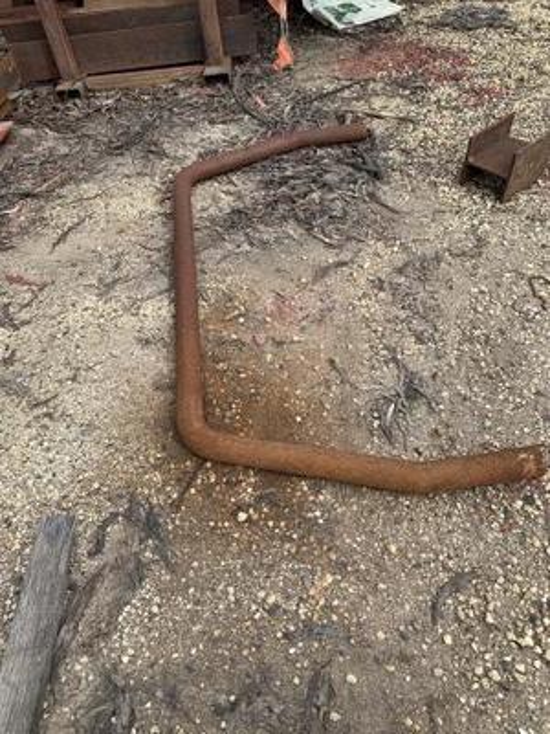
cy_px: 367
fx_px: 551
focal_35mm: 26
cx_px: 275
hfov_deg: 53.1
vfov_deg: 67.3
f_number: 1.8
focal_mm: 4.2
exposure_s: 1/1235
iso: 25
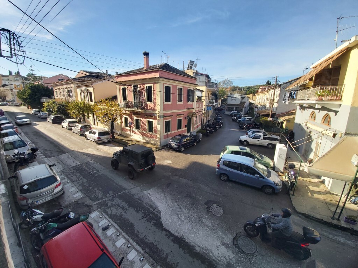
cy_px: 134
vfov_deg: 94.5
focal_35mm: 12
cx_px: 179
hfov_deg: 110.5
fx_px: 124
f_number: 2.2
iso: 40
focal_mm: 1.42
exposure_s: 1/642
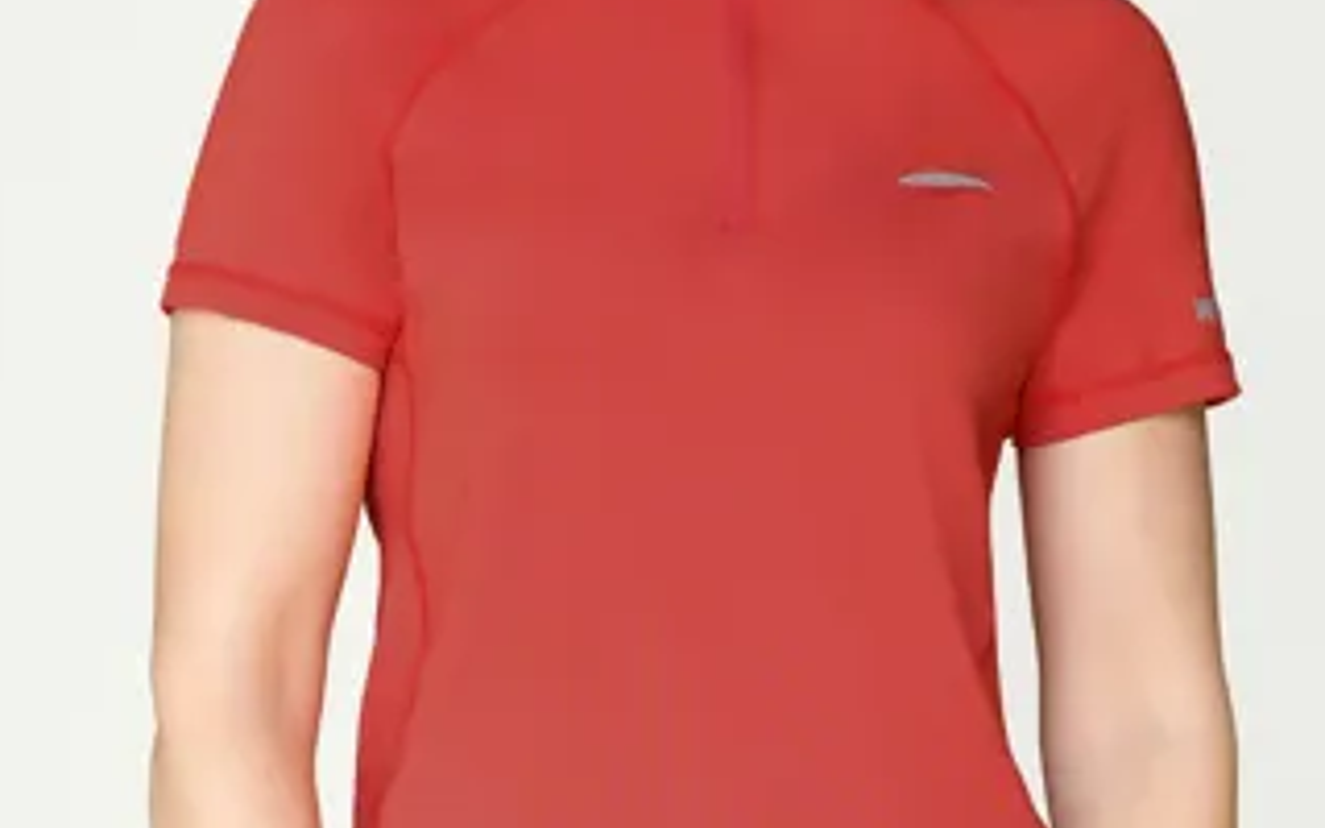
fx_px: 20691
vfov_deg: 2.3
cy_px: 1209
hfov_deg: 3.7
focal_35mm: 573
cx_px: 667
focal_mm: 150
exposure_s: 1/125
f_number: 4.5
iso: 200
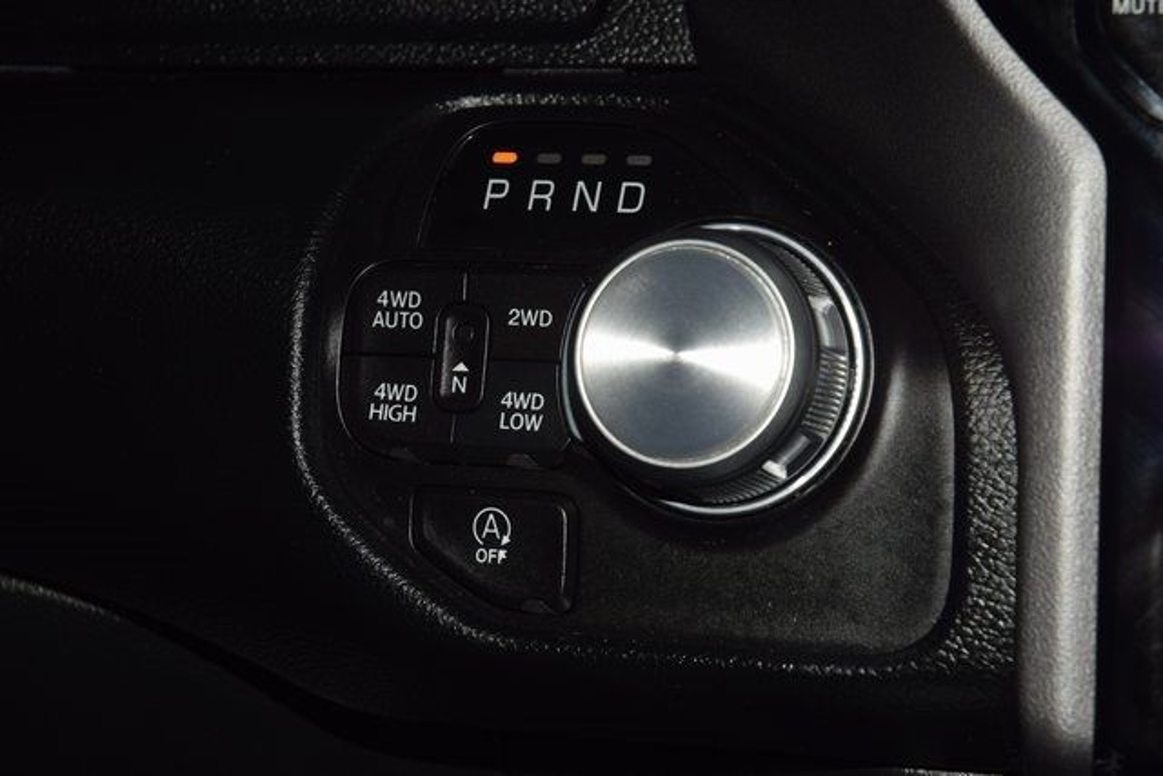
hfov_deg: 19.5
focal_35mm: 105
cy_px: 388
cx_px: 582
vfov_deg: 13.0
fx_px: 3393
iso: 100
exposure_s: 1/125
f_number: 8
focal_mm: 70
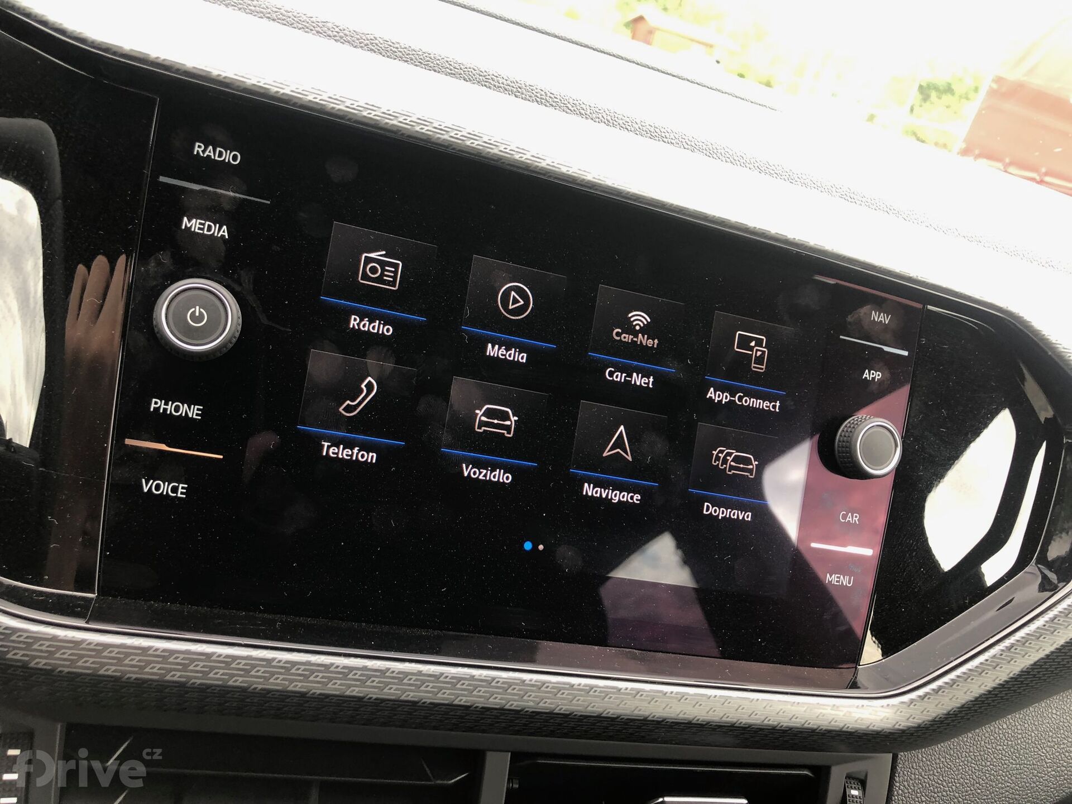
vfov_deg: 49.7
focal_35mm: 28
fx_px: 867
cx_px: 536
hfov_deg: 63.4
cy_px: 402
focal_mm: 4
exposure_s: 1/51
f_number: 1.8
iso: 32
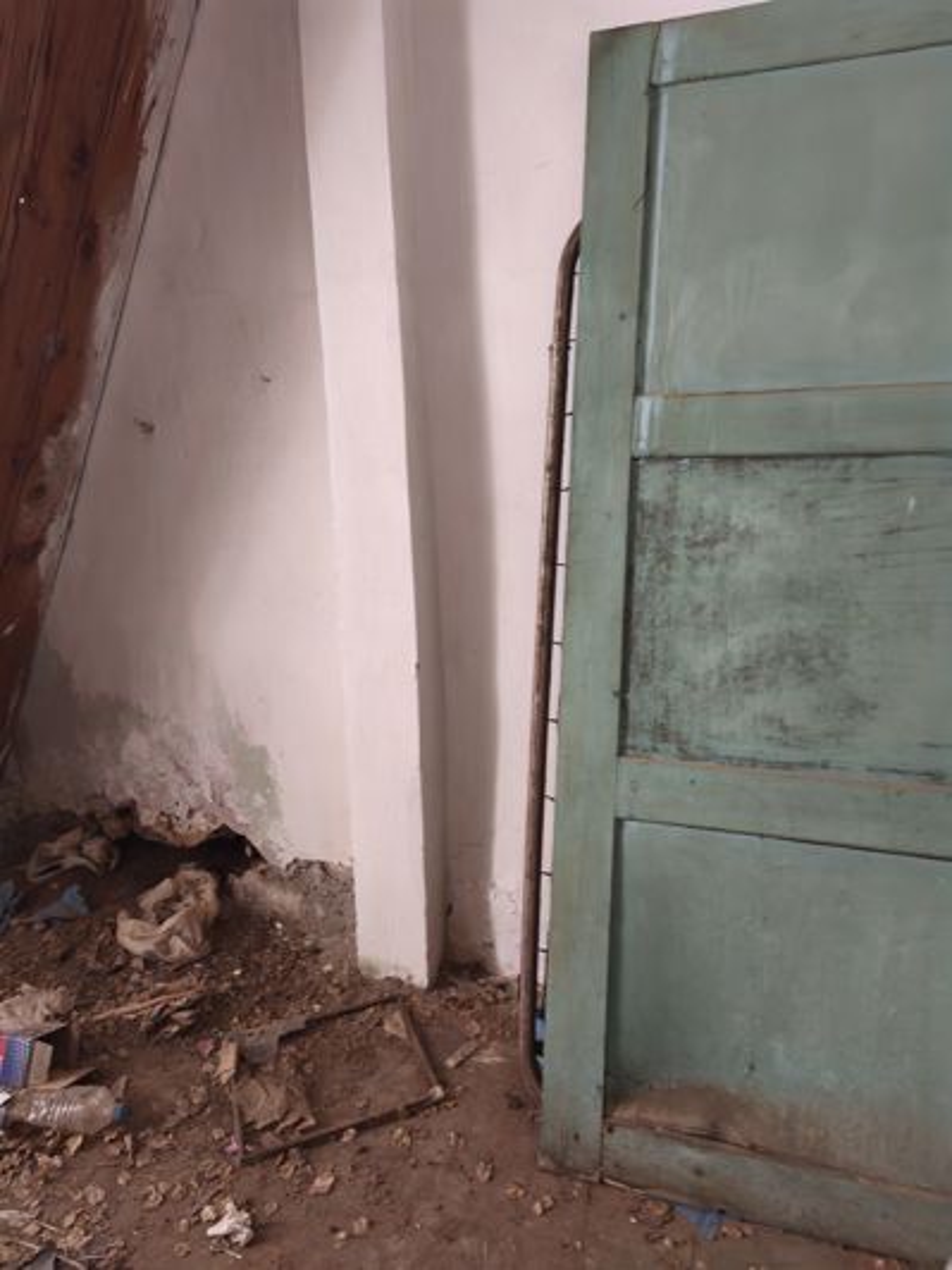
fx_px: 843
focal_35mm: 23
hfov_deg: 58.9
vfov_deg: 73.9
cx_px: 476
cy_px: 635
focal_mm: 5.35
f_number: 1.7
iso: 6400
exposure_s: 1/100
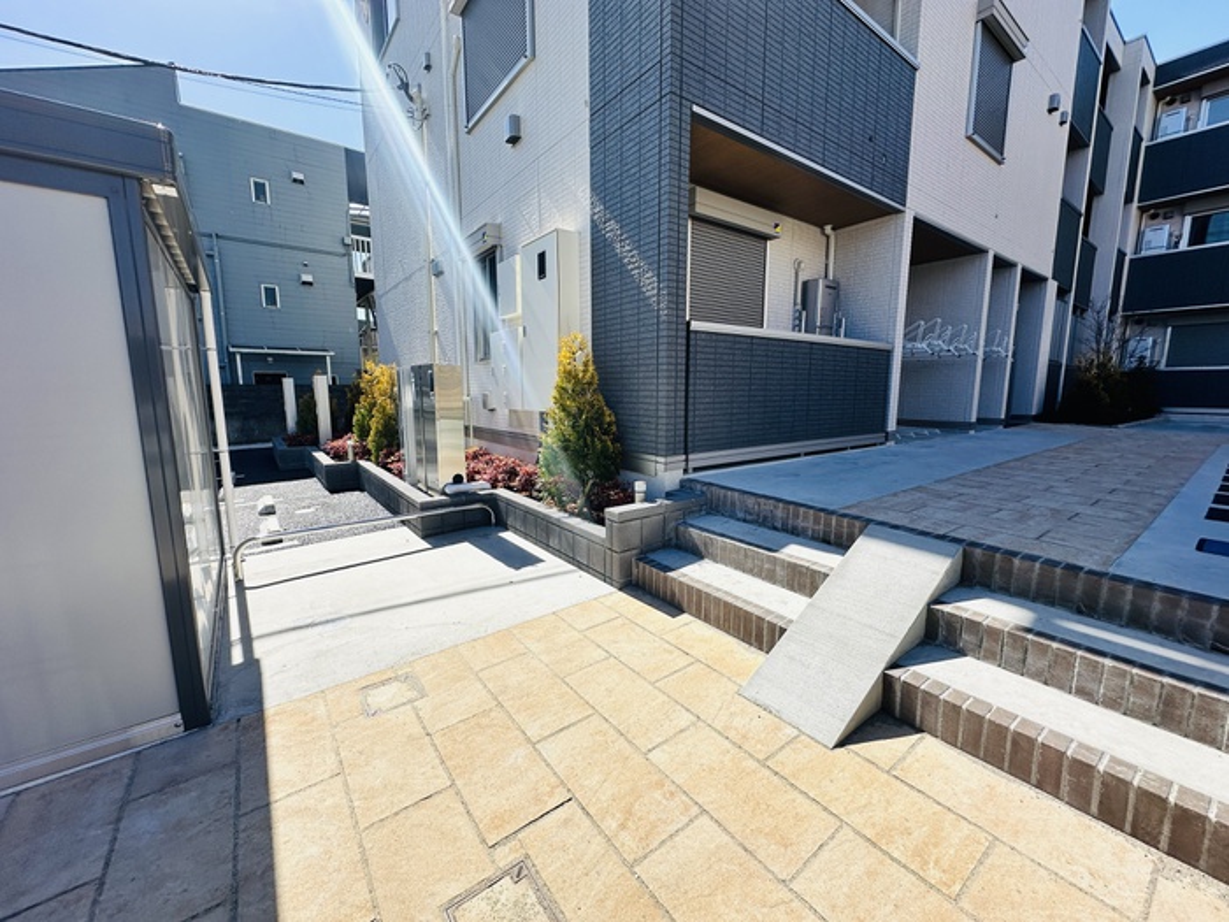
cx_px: 614
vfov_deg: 85.7
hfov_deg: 102.1
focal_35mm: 14
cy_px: 461
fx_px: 497
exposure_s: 1/1618
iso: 50
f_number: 2.2
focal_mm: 2.22
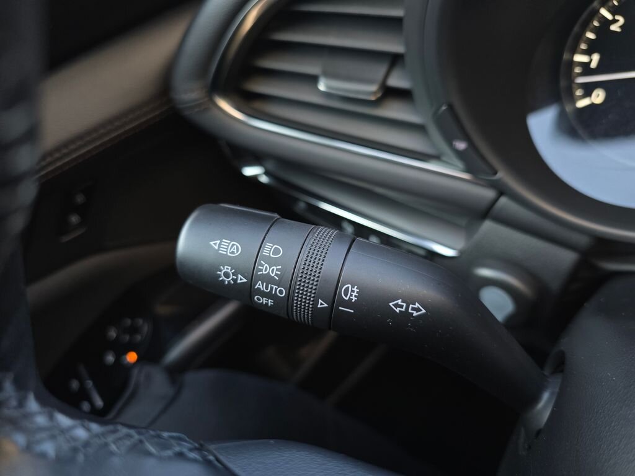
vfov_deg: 58.9
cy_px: 238
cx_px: 318
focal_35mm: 23
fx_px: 422
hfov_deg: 73.9
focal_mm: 6.3
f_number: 1.7
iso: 160
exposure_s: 1/100
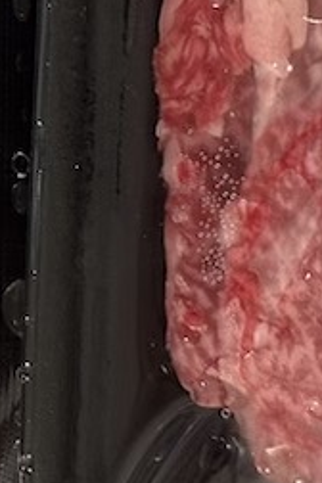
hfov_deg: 6.9
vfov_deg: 10.3
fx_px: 2656
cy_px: -56
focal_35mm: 198
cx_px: 94
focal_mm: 6.76
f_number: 1.78
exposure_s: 1/33
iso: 200
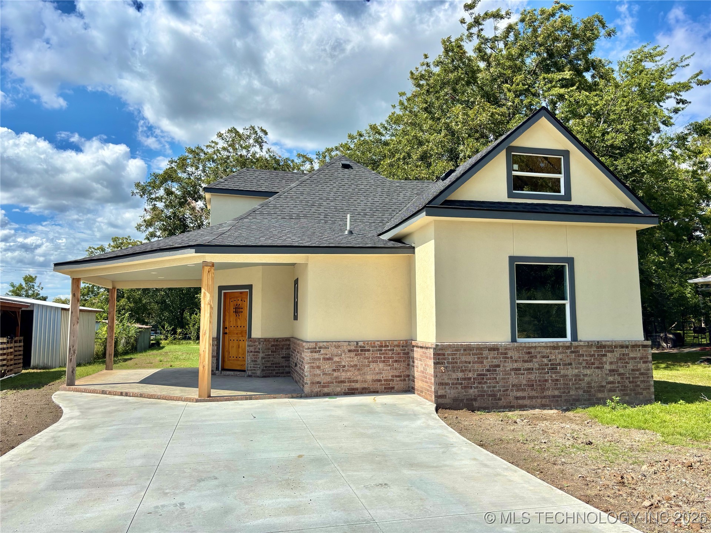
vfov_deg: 53.1
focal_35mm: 26
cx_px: 356
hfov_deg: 67.3
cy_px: 266
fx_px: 534
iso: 50
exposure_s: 1/4854
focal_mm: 5.96
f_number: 1.6
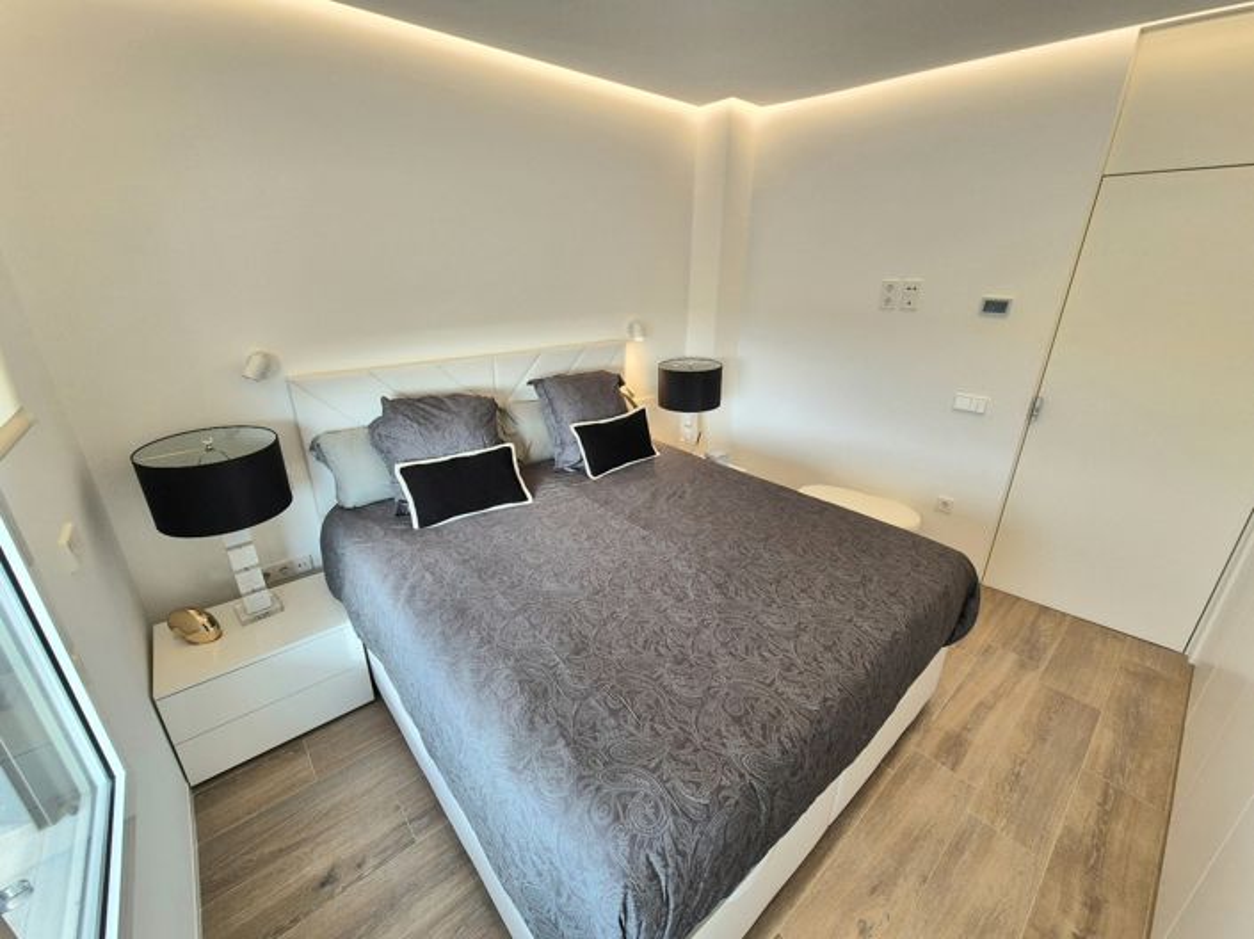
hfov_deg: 106.2
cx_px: 627
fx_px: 471
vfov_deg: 89.9
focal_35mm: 13
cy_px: 470
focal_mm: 2.2
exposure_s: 1/100
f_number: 2.2
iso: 80
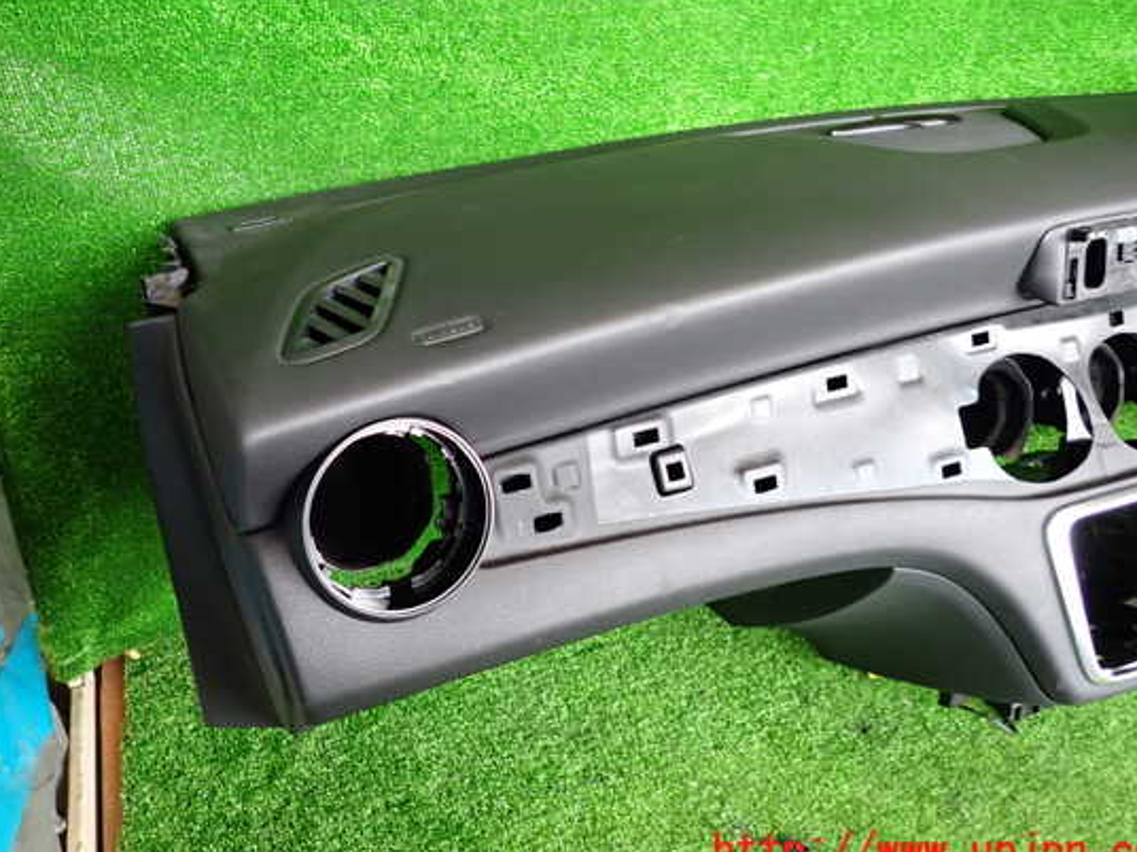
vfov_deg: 49.7
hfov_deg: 63.4
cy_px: 403
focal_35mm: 28
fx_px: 920
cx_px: 556
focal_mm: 4.5
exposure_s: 1/30
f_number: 2
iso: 250
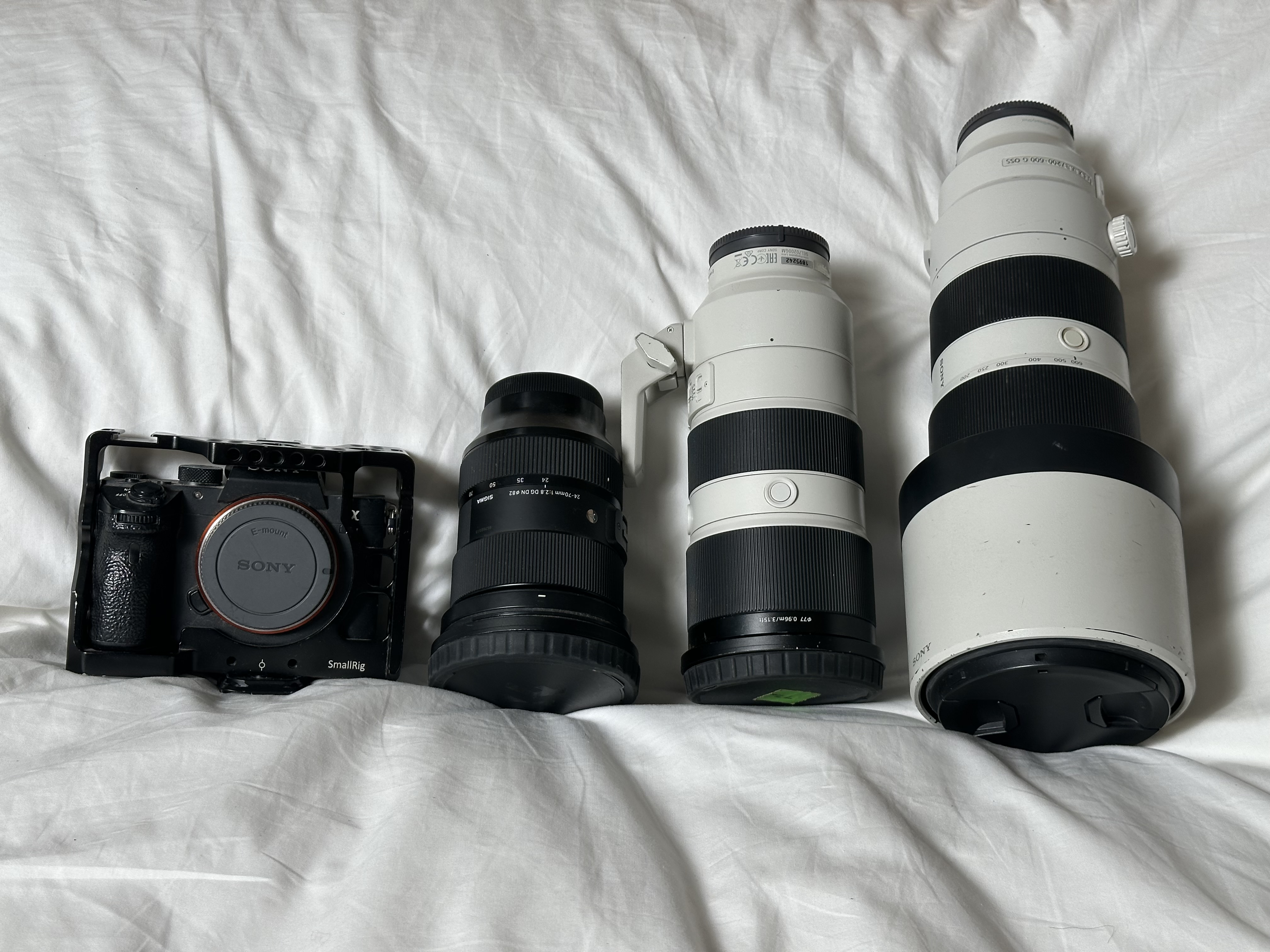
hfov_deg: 39.7
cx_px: 635
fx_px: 1761
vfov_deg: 30.3
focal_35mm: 48
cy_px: 476
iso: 50
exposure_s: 1/196
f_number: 1.78
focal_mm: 6.86
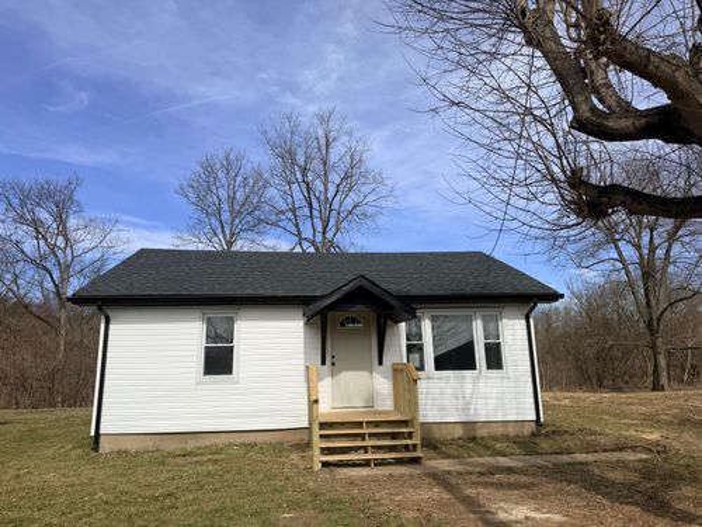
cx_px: 351
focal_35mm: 24
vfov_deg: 56.8
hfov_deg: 71.6
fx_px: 487
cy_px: 264
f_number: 1.78
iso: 80
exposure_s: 1/6711
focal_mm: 6.76
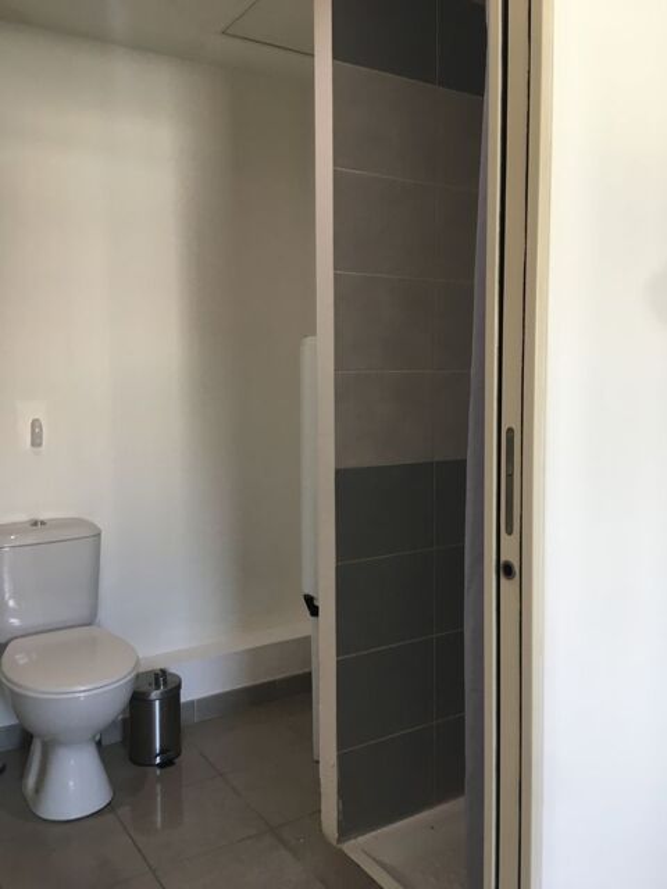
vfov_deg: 61.7
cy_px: 444
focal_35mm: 29
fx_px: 745
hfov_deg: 48.2
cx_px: 334
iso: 64
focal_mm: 4.15
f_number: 2.2
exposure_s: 1/33
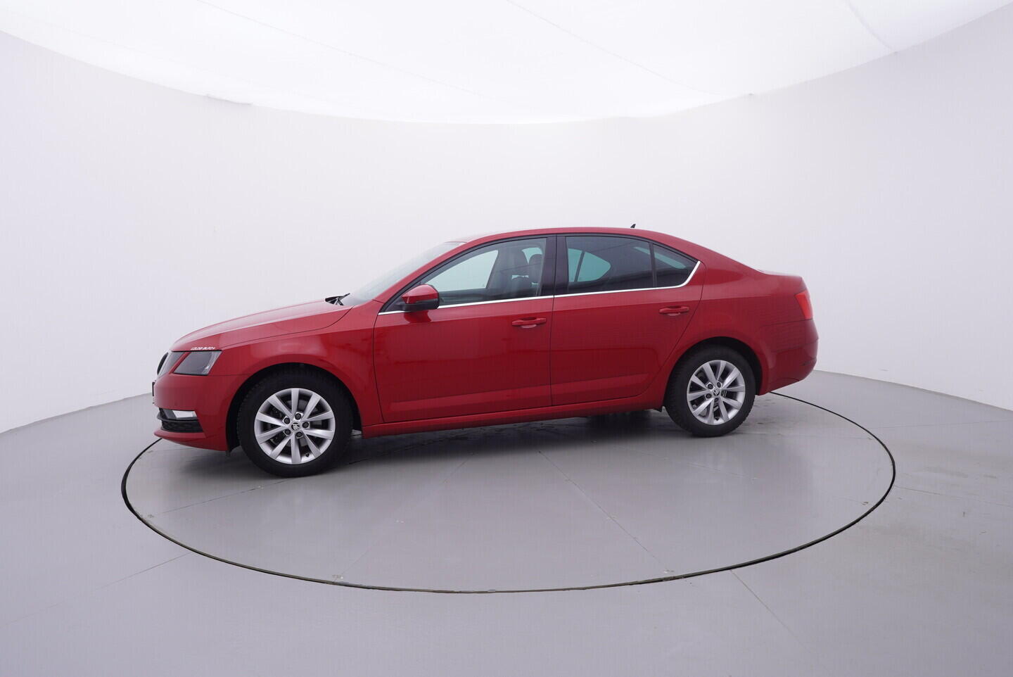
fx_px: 633
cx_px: 506
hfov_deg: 77.3
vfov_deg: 56.2
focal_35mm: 22
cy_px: 338
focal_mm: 15
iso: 200
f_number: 5
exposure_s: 1/80
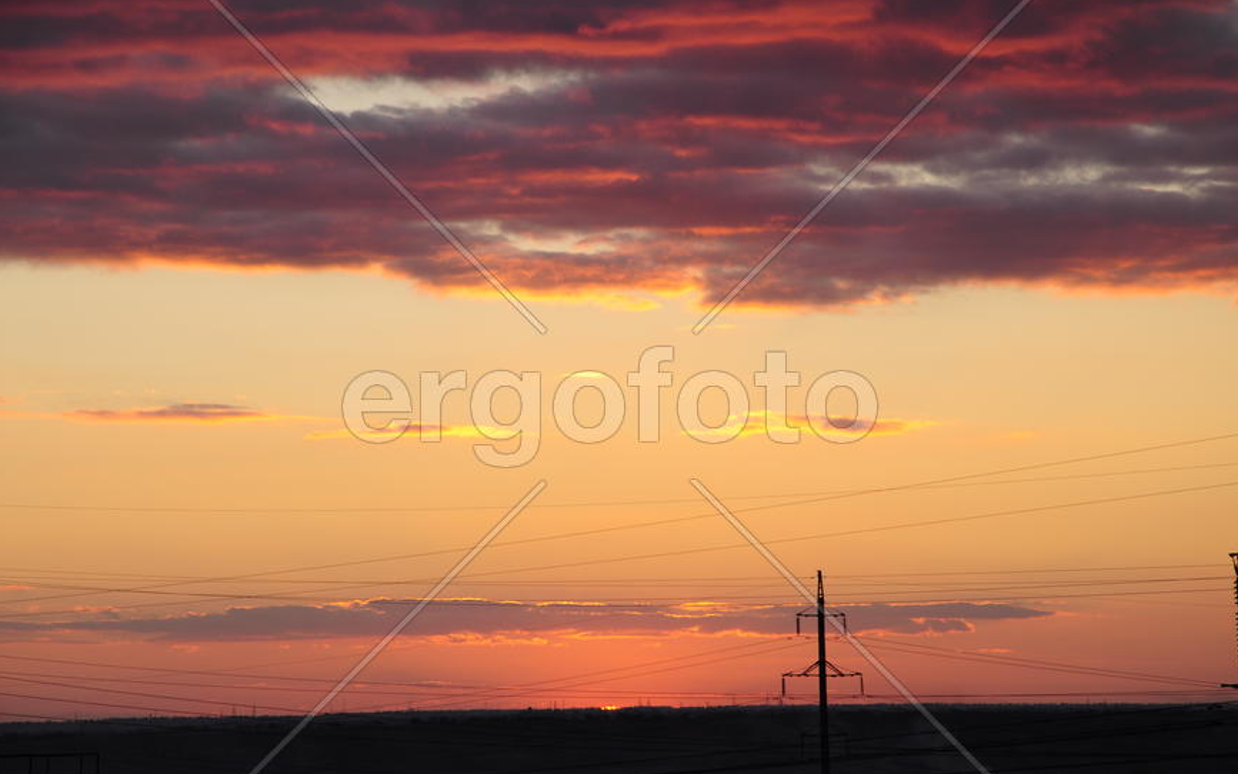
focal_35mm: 162
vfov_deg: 8.1
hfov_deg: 13.0
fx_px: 5450
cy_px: 407
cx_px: 618
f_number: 8
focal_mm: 105
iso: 200
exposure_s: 1/60
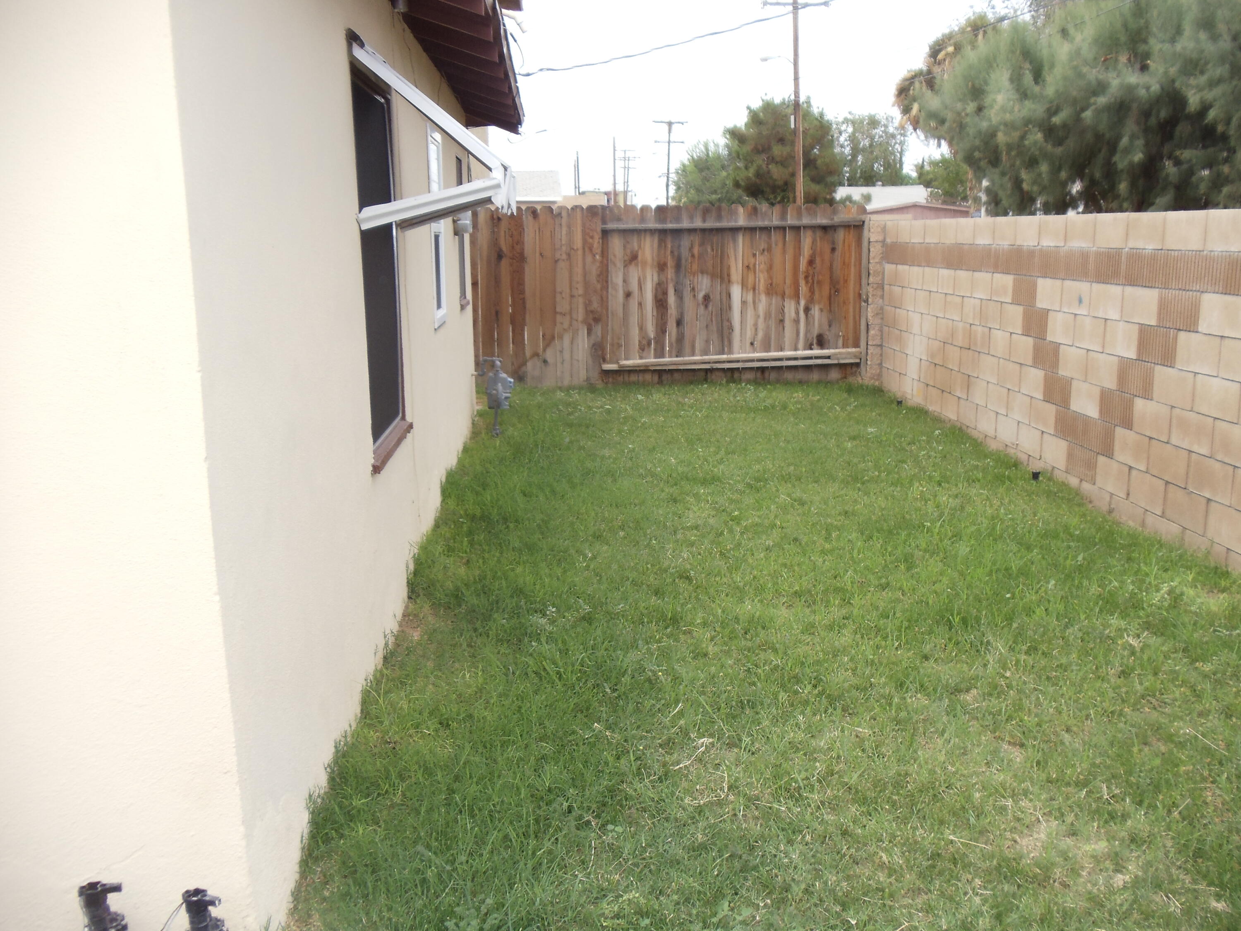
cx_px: 620
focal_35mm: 44
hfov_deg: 42.9
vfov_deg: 32.9
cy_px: 466
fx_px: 1577
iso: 100
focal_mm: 6
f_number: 3.5
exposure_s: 1/200
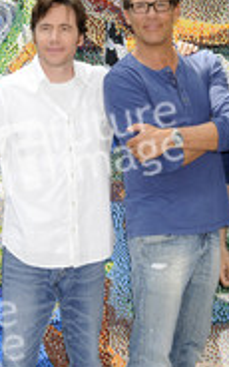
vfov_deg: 17.1
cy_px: 249
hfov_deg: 10.7
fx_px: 1218
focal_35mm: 122
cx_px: 139
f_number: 6.3
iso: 320
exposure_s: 1/160
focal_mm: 55
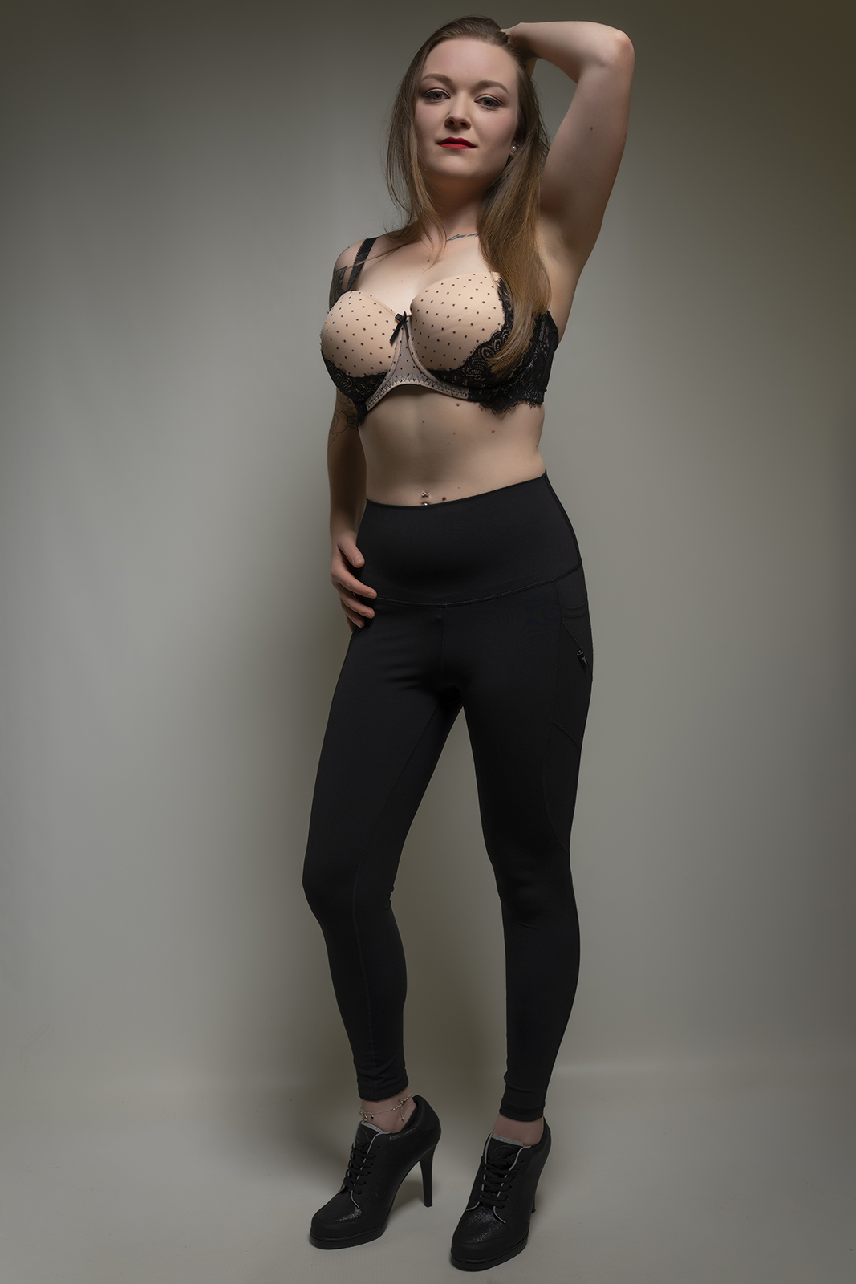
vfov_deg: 54.4
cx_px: 428
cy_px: 642
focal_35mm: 35
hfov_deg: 37.9
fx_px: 1248
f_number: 4.5
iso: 50
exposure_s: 1/200
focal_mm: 35
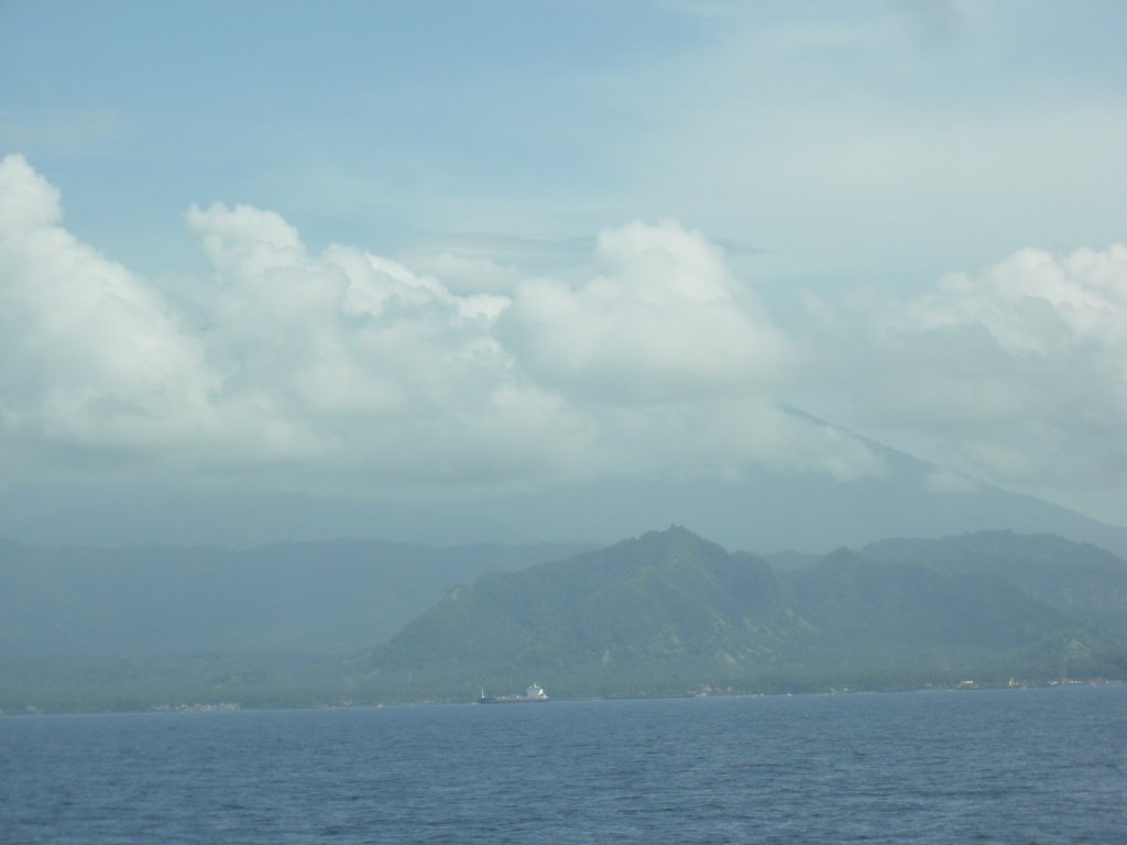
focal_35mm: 113
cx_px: 564
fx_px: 3679
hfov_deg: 17.4
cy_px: 422
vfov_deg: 13.1
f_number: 5.2
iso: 100
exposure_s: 1/1000
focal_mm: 18.6
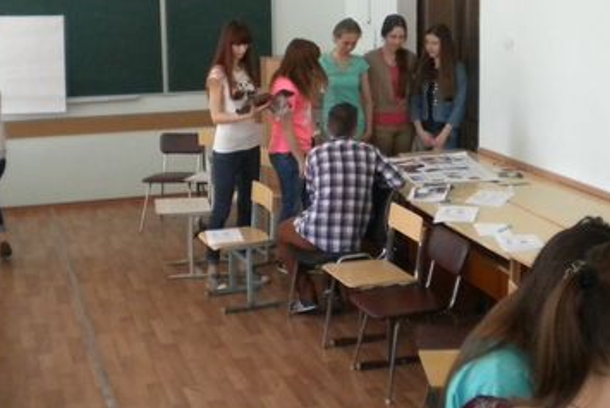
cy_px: 117
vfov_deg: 24.0
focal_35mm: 56
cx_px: 317
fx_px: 949
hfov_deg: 35.6
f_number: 3.1
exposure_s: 1/241
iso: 400
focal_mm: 6.3
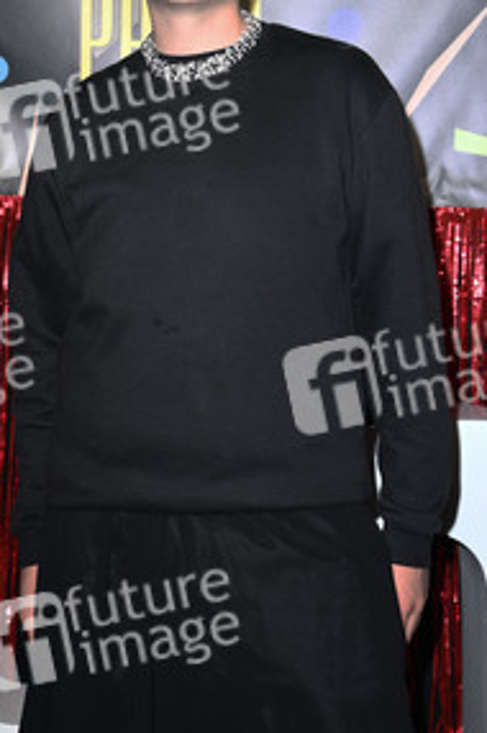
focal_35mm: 98
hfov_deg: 13.9
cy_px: 246
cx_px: 182
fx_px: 1993
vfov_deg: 20.8
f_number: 5.6
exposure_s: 1/250
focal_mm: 70
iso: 1600
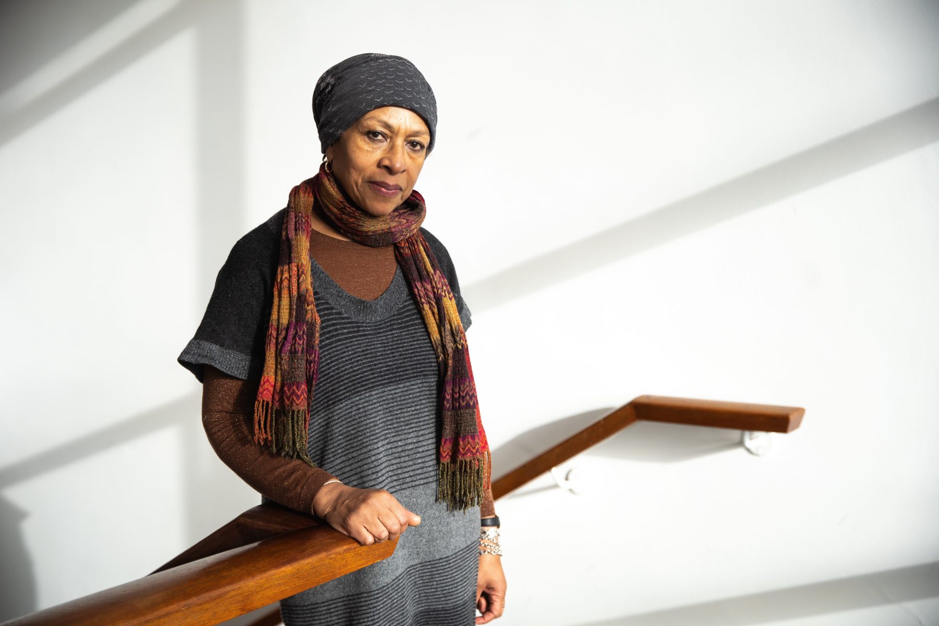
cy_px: 313
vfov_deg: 29.9
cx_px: 470
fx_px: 1174
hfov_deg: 43.6
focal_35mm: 45
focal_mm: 45
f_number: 2.8
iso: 250
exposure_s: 1/1250
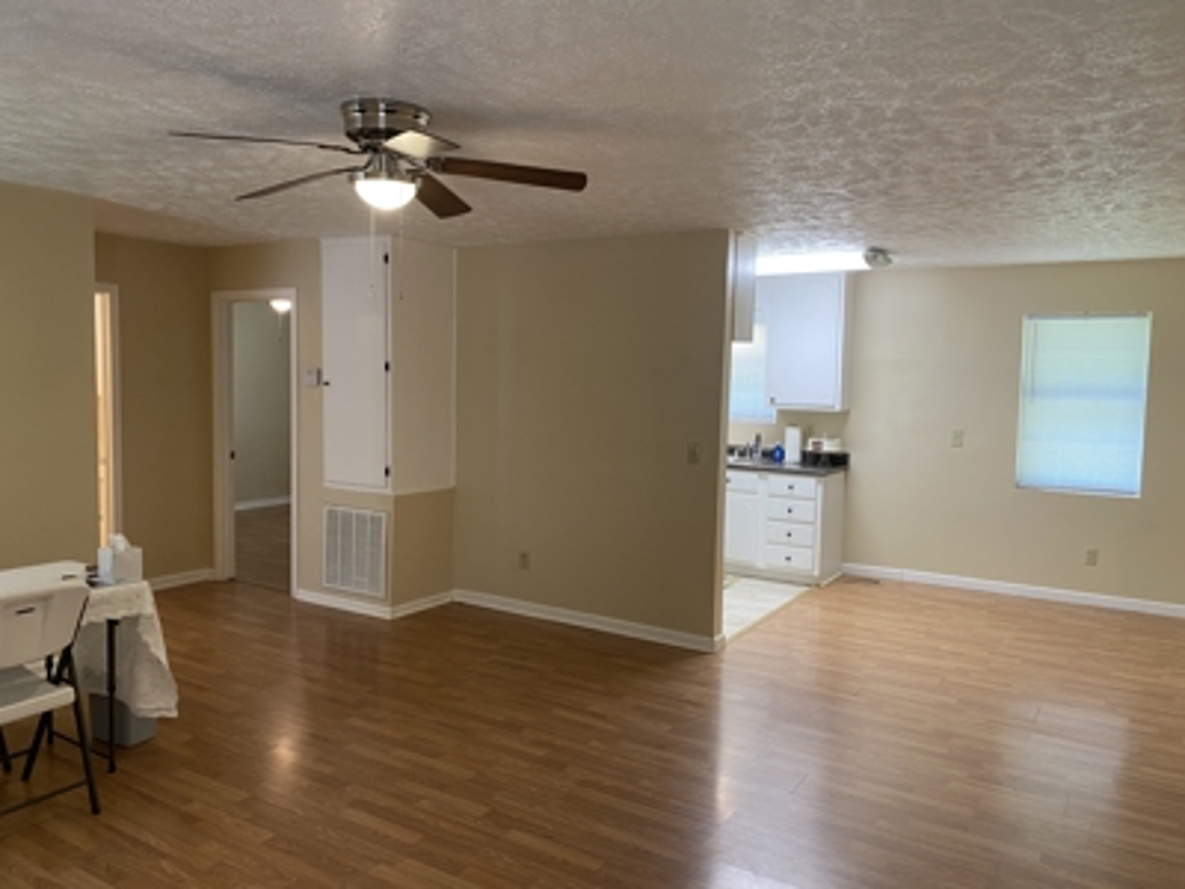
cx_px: 592
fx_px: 890
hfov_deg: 67.3
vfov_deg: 53.1
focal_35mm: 26
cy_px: 444
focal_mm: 4.25
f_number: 1.8
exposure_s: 1/60
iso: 100
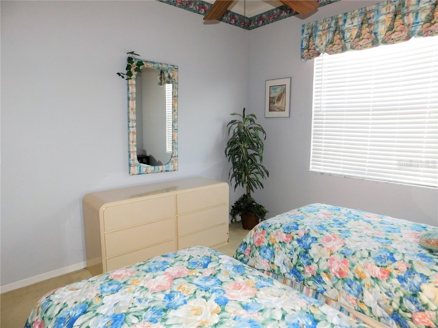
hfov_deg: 73.9
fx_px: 291
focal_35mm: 23
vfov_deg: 58.9
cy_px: 164
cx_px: 219
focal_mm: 4
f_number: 3
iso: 200
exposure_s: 1/30
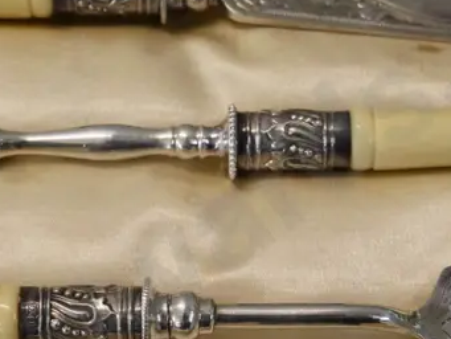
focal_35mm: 108
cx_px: 183
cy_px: 266
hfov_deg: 18.2
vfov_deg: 13.7
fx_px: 1408
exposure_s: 1/80
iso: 1600
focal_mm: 18
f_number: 5.3
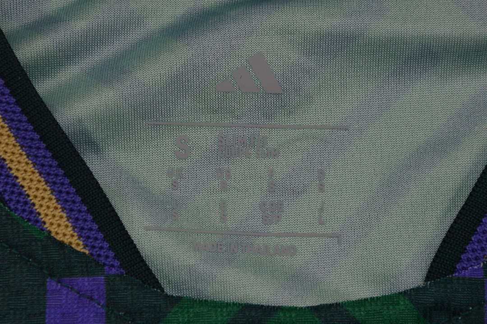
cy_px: 162
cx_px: 244
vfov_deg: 8.7
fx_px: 2129
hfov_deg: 13.1
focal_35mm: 158
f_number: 14
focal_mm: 105
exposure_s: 1/200
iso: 400
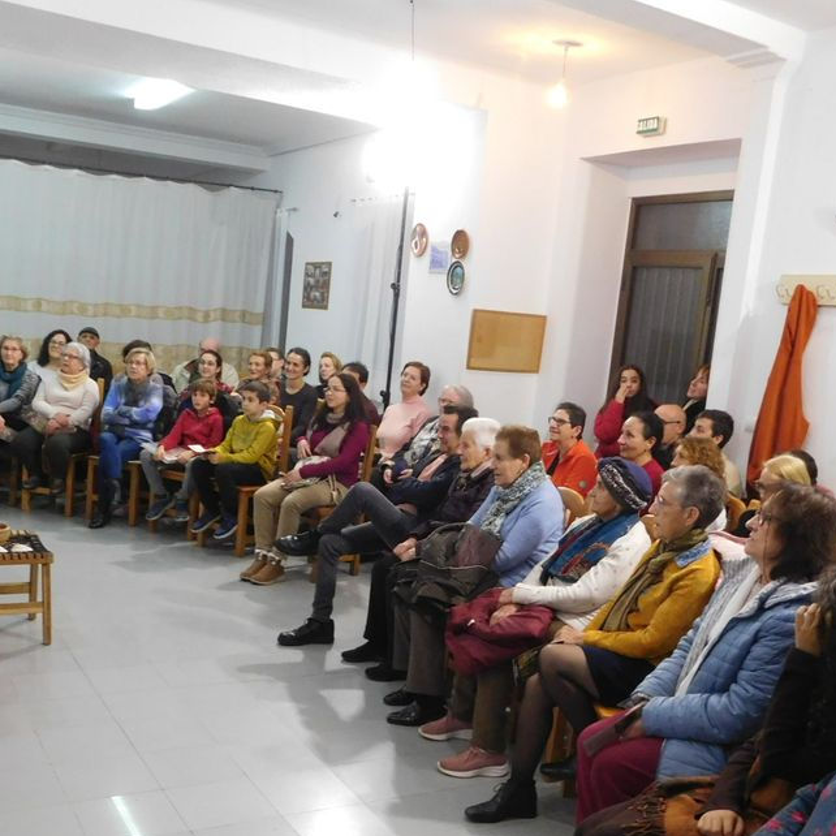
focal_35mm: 38
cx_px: 427
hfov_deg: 43.9
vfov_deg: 43.4
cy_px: 543
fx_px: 1038
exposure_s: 1/30
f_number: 3
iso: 360
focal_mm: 4
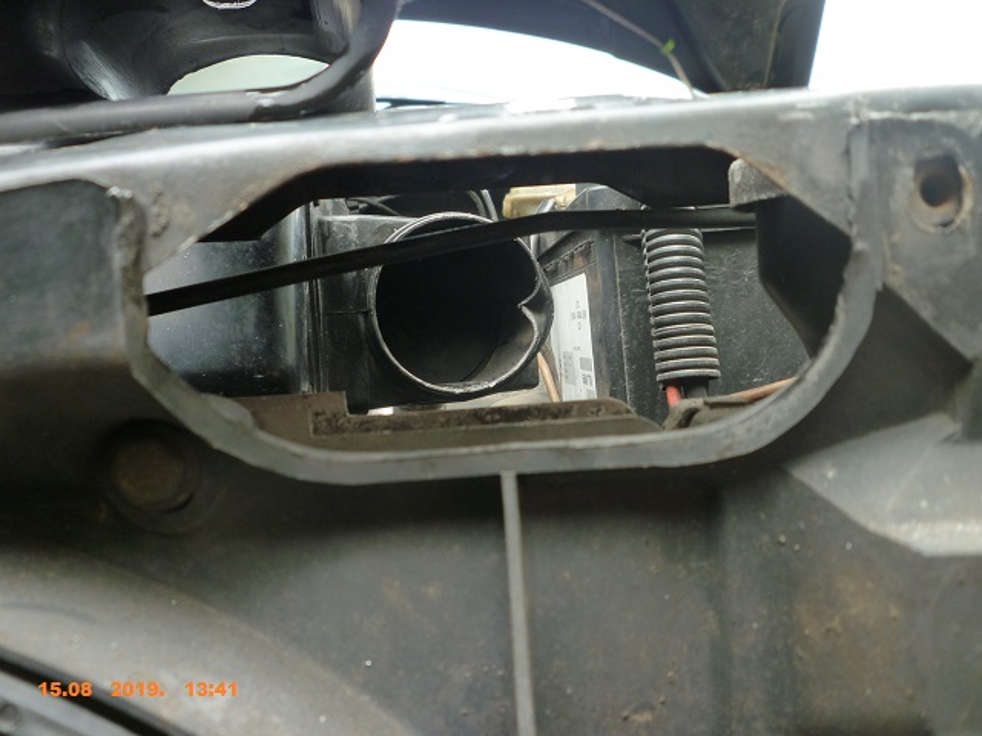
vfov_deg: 48.2
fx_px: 823
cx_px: 491
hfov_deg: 61.7
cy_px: 368
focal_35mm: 29
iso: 125
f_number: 3.3
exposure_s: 1/60
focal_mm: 5.2
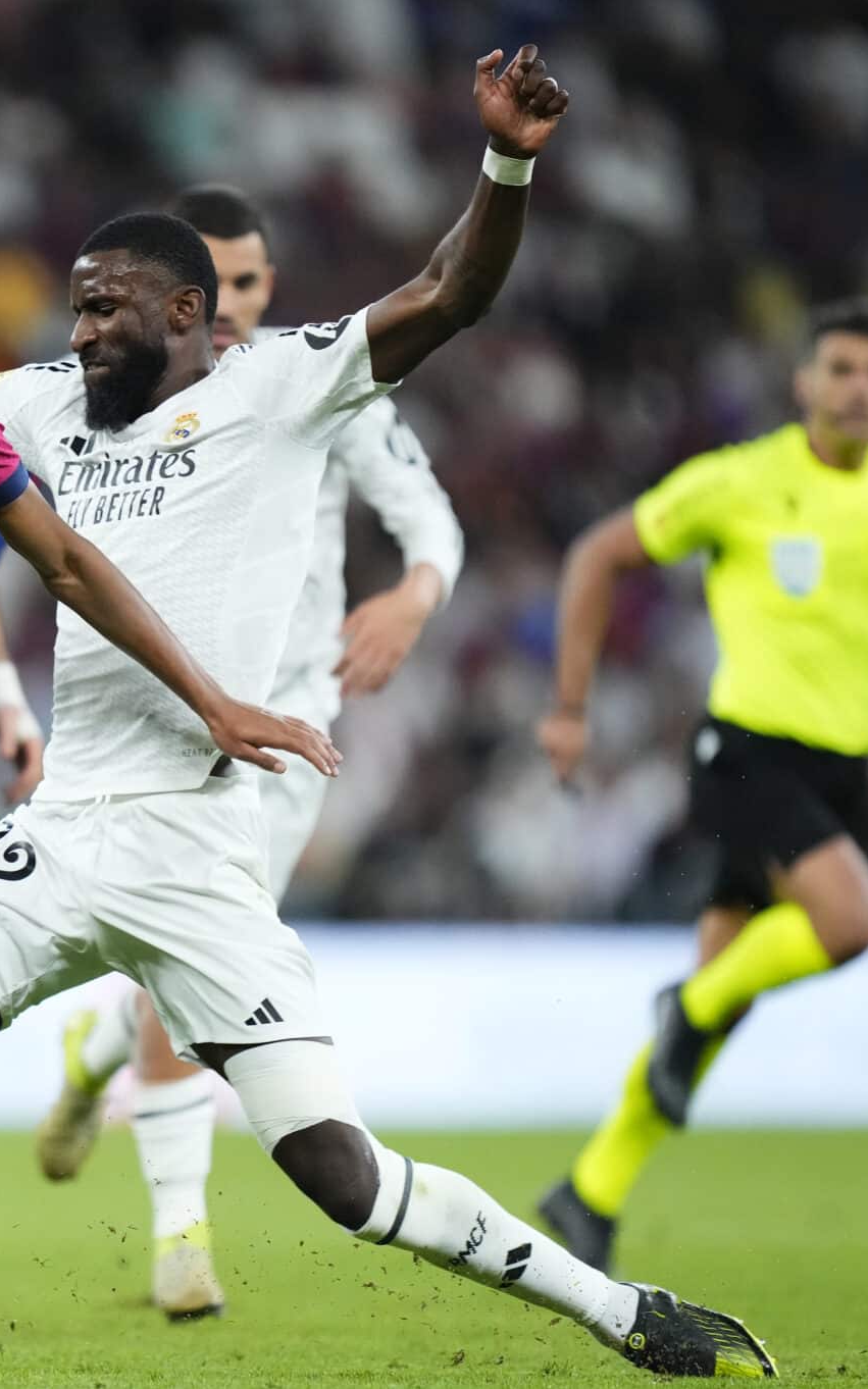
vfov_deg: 3.4
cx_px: -86
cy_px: 694
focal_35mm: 613
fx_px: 23207
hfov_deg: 2.1
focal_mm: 400
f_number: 2.8
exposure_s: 1/2000
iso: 3200
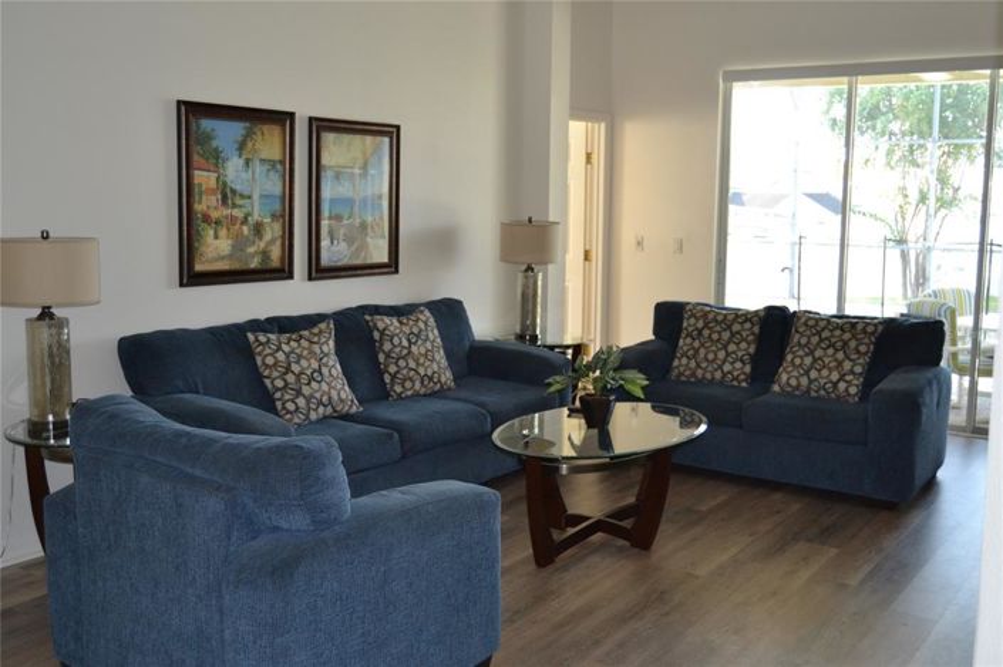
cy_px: 334
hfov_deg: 53.2
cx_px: 502
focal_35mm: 36
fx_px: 1002
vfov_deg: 36.8
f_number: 3.8
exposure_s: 1/60
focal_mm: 24
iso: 640
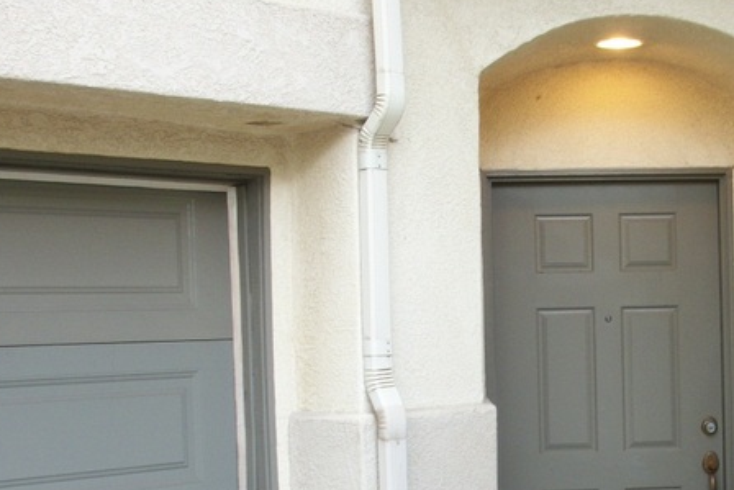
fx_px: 1326
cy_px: 390
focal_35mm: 65
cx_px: 500
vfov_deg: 20.7
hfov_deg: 30.7
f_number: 3.1
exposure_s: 1/50
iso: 80
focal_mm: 6.3
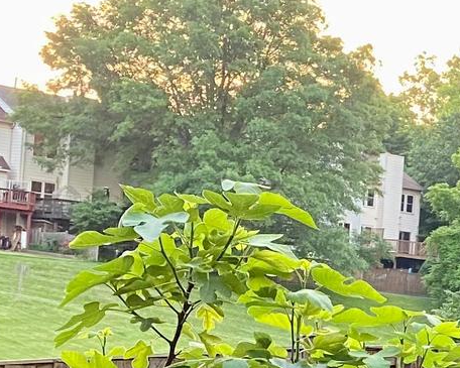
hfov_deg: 14.5
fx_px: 1552
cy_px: 419
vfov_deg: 13.2
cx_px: 860
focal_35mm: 114
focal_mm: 4.25
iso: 125
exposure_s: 1/68
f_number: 1.8
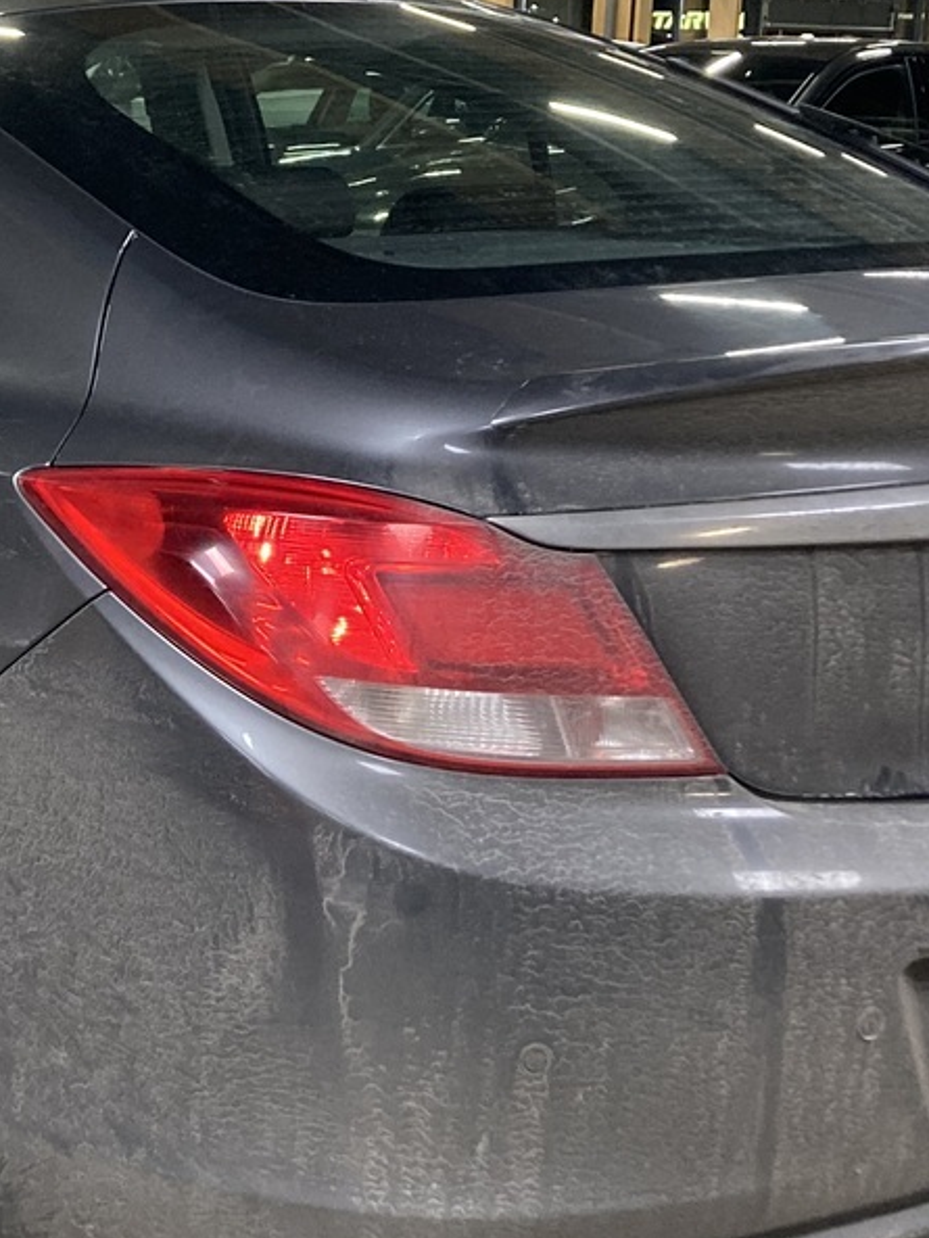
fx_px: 2432
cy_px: 683
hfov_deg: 21.2
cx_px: 129
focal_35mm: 68
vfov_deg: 28.5
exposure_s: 1/50
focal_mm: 3.99
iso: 320
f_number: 1.8
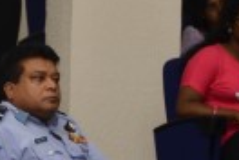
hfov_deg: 6.1
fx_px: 2171
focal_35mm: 327
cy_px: 174
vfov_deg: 4.2
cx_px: -223
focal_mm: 48
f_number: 4.5
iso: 320
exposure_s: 1/160
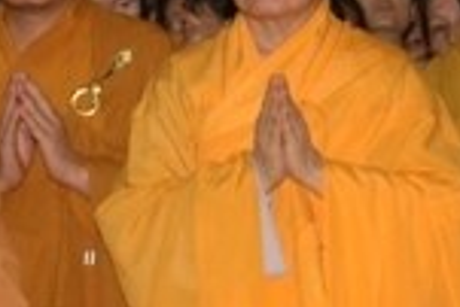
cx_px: 137
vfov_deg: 8.0
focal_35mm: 171
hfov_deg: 12.0
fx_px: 2188
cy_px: 134
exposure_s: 1/60
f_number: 4
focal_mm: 27
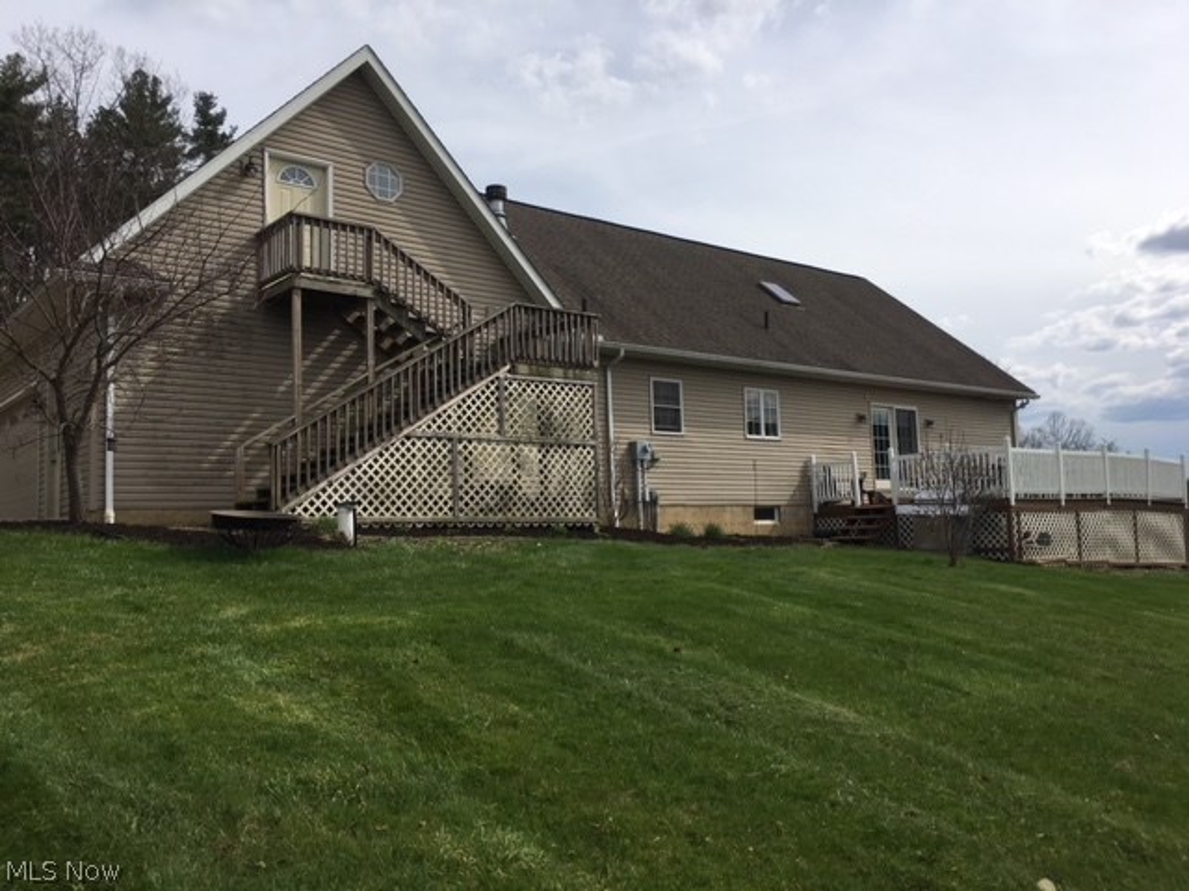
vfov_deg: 48.2
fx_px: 996
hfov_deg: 61.7
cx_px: 594
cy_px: 446
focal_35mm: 29
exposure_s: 1/2564
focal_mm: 4.15
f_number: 2.2
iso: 25
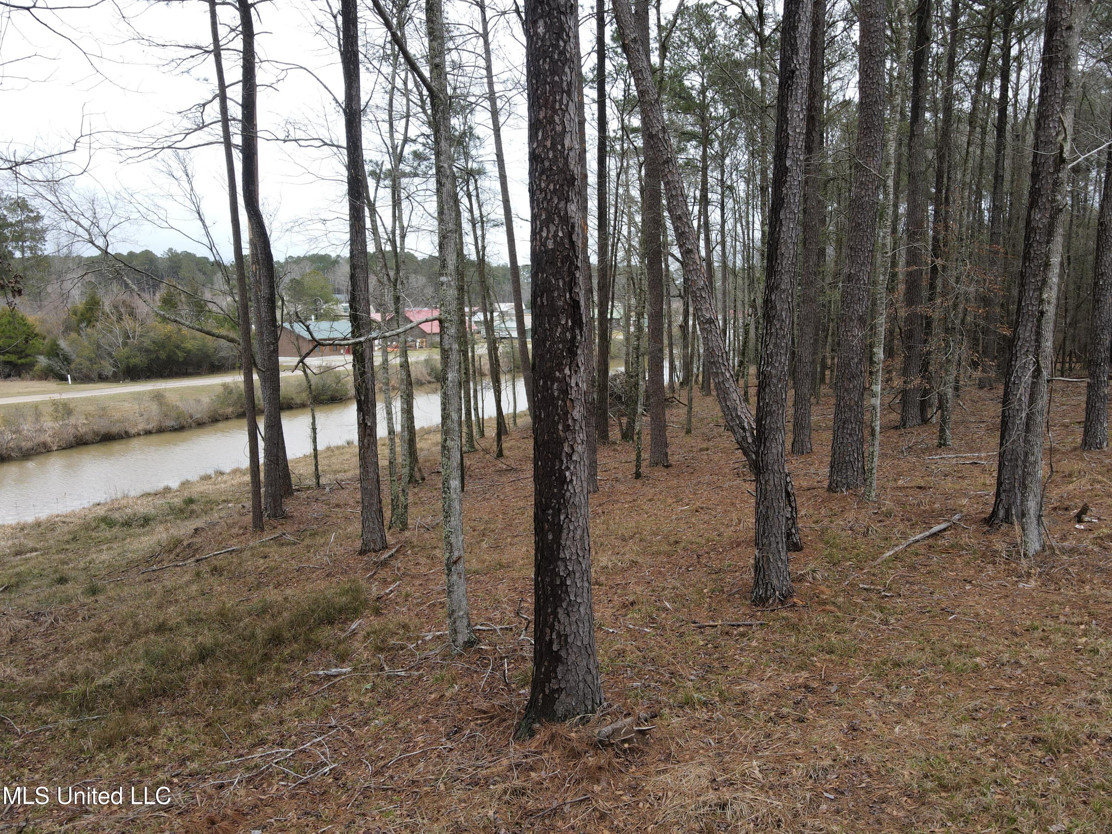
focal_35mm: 24
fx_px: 771
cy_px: 417
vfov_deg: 56.8
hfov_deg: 71.6
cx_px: 556
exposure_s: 1/200
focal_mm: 4.5
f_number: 2.8
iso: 100
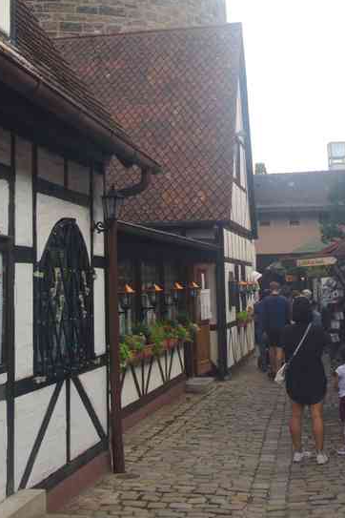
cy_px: 102
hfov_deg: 23.4
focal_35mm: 58
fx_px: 833
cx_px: 168
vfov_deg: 33.5
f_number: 8
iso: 200
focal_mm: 21
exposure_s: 1/50
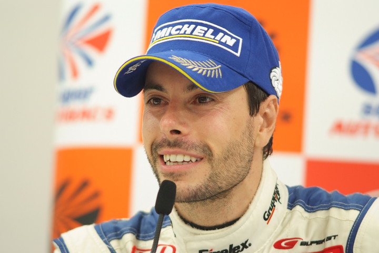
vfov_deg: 5.1
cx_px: 190
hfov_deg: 7.6
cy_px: 126
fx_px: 2842
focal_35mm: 270
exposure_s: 1/125
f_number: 2.8
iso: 800
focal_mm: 180
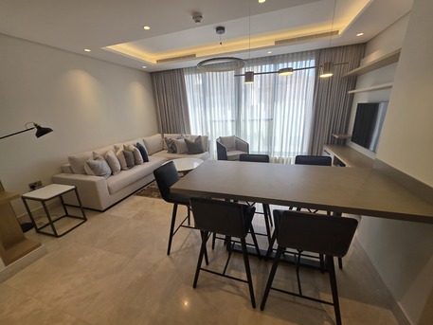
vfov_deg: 89.9
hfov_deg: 106.2
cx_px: 216
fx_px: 163
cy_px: 162
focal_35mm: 13
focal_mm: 2.2
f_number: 1.9
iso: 25
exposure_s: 1/59.4
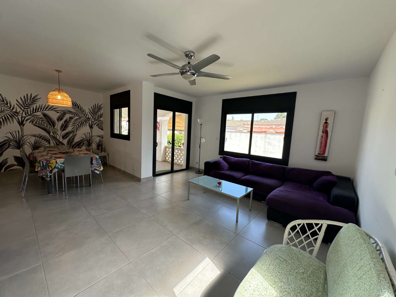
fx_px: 160
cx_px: 198
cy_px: 148
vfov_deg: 85.7
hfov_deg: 102.1
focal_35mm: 14
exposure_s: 1/135
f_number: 2.2
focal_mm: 2.22
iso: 40
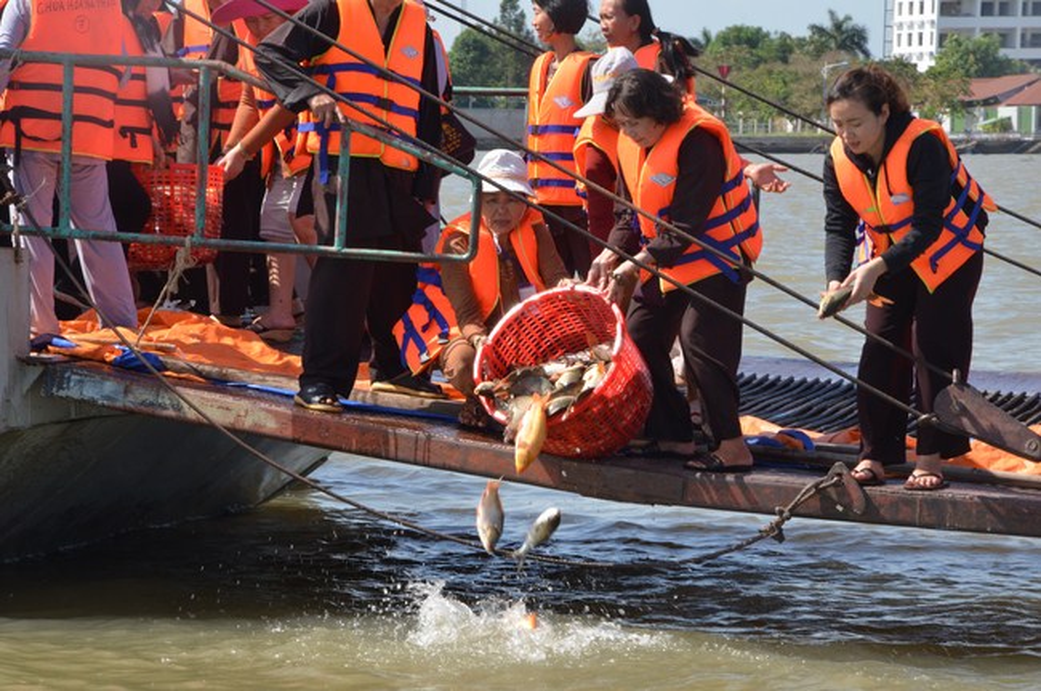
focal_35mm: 57
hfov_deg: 35.1
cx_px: 520
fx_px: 1645
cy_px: 346
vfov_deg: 23.7
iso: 640
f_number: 16
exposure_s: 1/250
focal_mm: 38
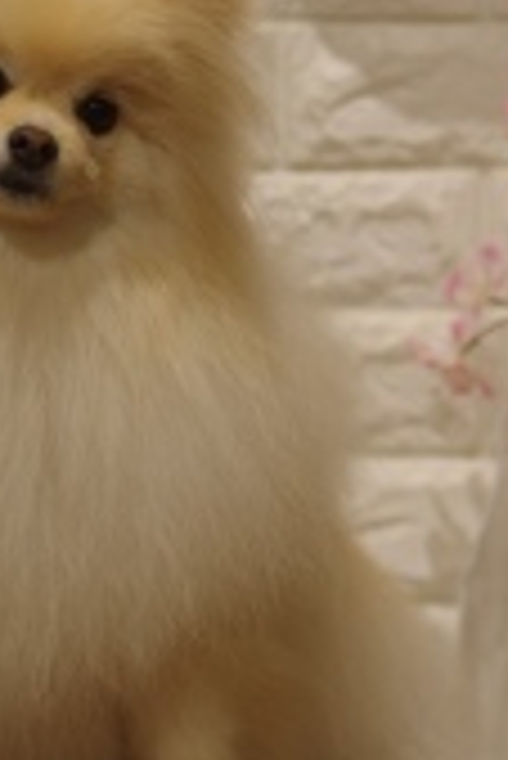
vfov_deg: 9.3
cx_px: 9
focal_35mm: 222
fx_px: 4689
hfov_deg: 6.2
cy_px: 225
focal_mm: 63
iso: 250
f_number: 3.5
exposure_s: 1/200
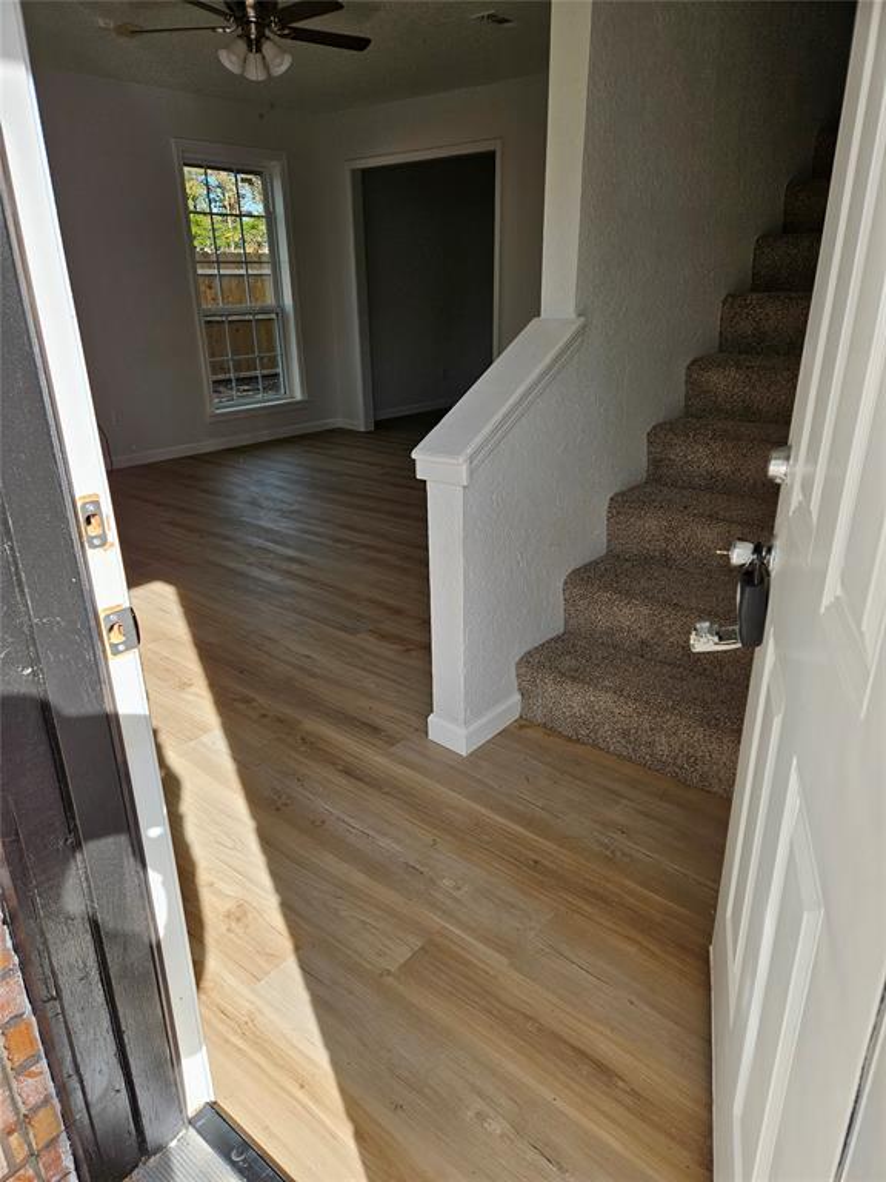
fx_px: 785
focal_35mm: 23
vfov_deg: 73.9
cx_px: 443
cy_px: 591
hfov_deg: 58.9
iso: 25
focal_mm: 5.4
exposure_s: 1/483
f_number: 1.8
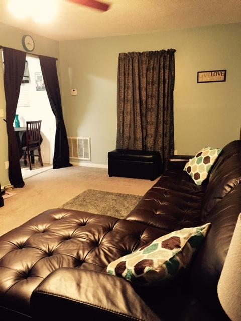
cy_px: 160
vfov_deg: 61.7
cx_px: 120
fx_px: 269
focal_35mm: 29
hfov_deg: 48.2
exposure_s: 1/15
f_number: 2.2
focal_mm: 4.15
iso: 250
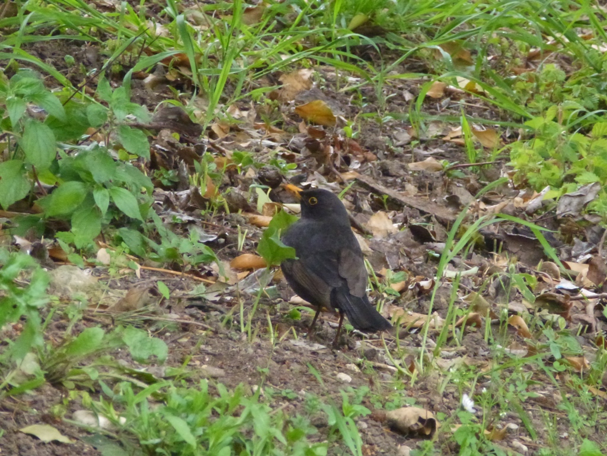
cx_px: 304
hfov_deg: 3.9
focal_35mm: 504
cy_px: 228
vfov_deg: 3.0
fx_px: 8838
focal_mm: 68.8
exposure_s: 1/100
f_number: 5.9
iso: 800
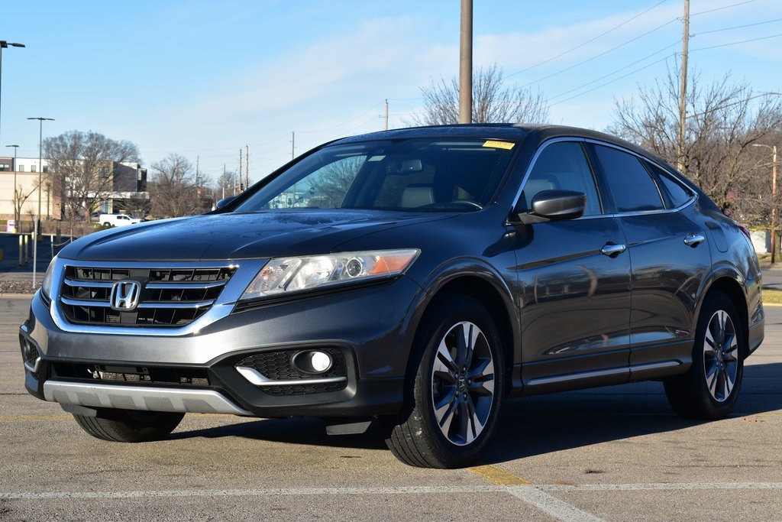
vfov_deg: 18.9
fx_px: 1564
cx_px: 391
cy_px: 261
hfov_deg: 28.1
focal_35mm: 72
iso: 400
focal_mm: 48
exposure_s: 1/320
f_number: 11
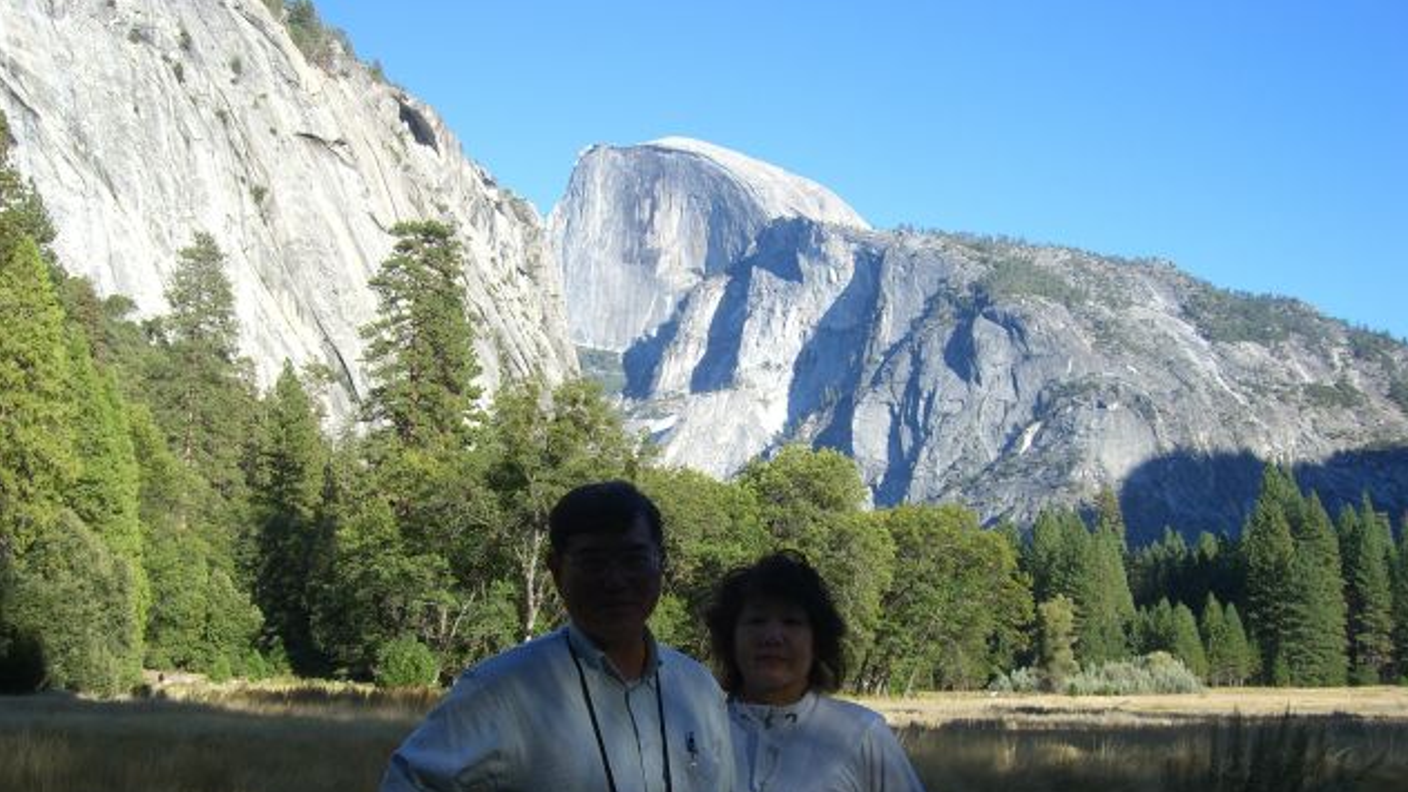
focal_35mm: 42
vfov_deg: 28.2
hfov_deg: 48.4
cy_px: 498
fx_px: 1568
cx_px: 712
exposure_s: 1/250
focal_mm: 6.2
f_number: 4.3
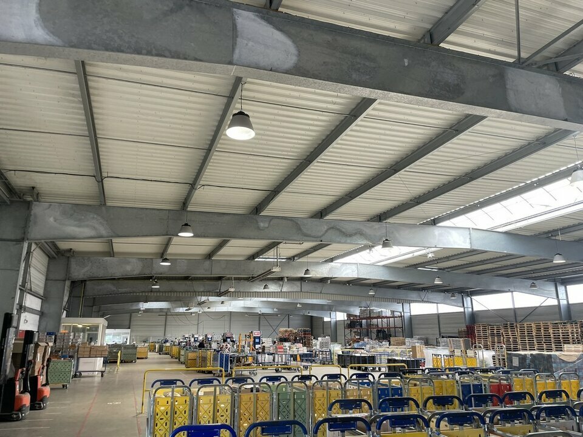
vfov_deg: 53.1
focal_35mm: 26
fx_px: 438
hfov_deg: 67.3
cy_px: 218
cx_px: 292
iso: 100
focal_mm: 4.2
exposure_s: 1/121
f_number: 1.6
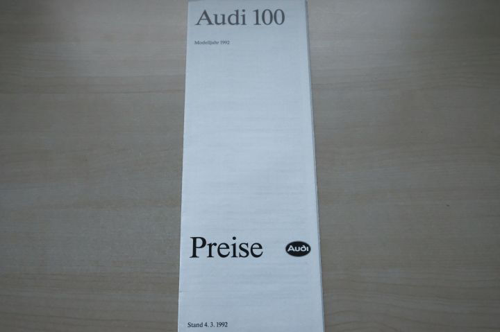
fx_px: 625
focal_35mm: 45
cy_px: 166
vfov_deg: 29.8
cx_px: 250
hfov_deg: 43.6
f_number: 7.1
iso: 6400
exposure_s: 1/15
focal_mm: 30.2
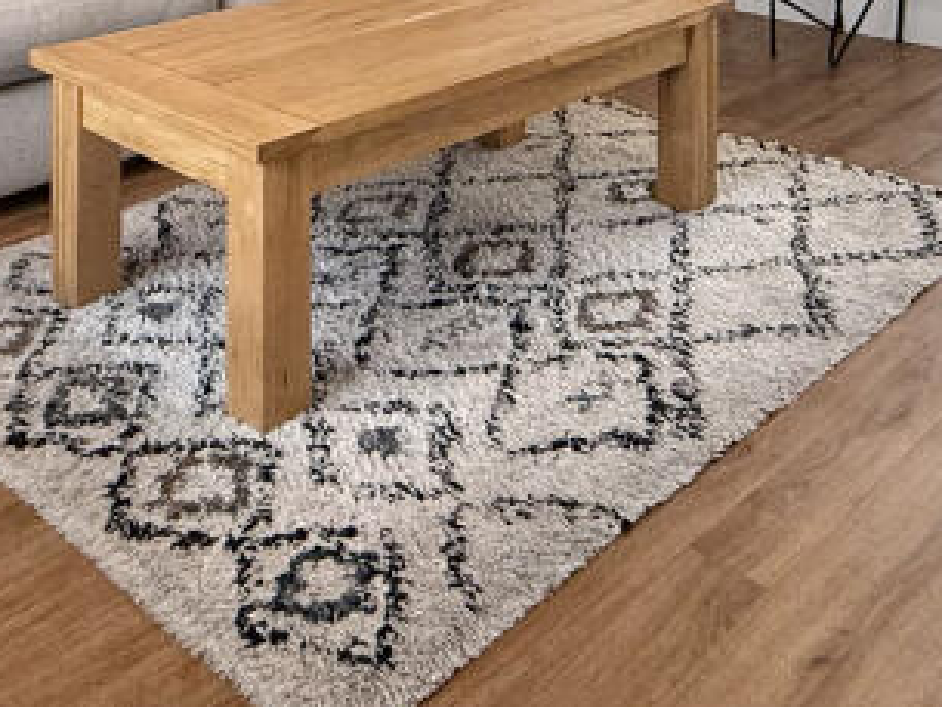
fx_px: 1280
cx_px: 454
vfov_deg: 25.2
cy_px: -284
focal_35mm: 47
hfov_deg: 40.4
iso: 200
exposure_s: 1/100
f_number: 2.2
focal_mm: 2.22
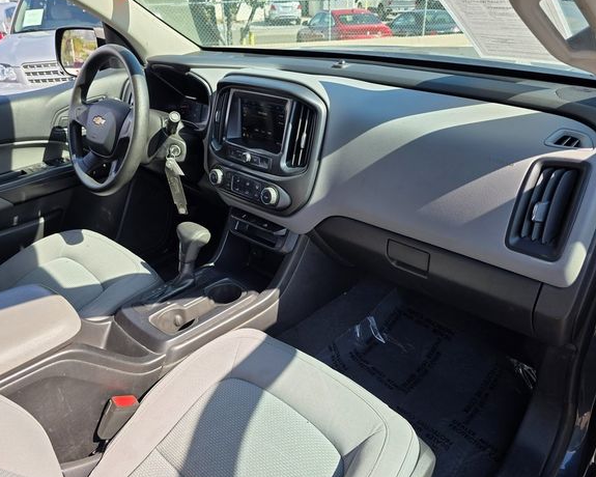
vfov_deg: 56.8
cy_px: 237
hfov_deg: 68.0
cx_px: 315
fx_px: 441
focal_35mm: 25
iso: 80
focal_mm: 6.3
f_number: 1.7
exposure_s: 1/1293
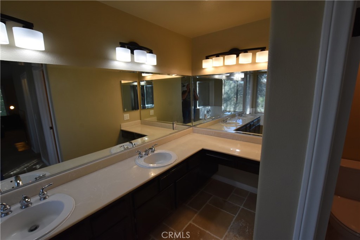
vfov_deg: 77.3
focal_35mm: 15
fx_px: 150
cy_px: 120
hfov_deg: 100.4
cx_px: 180
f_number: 7.1
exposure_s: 1/200
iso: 800
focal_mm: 10
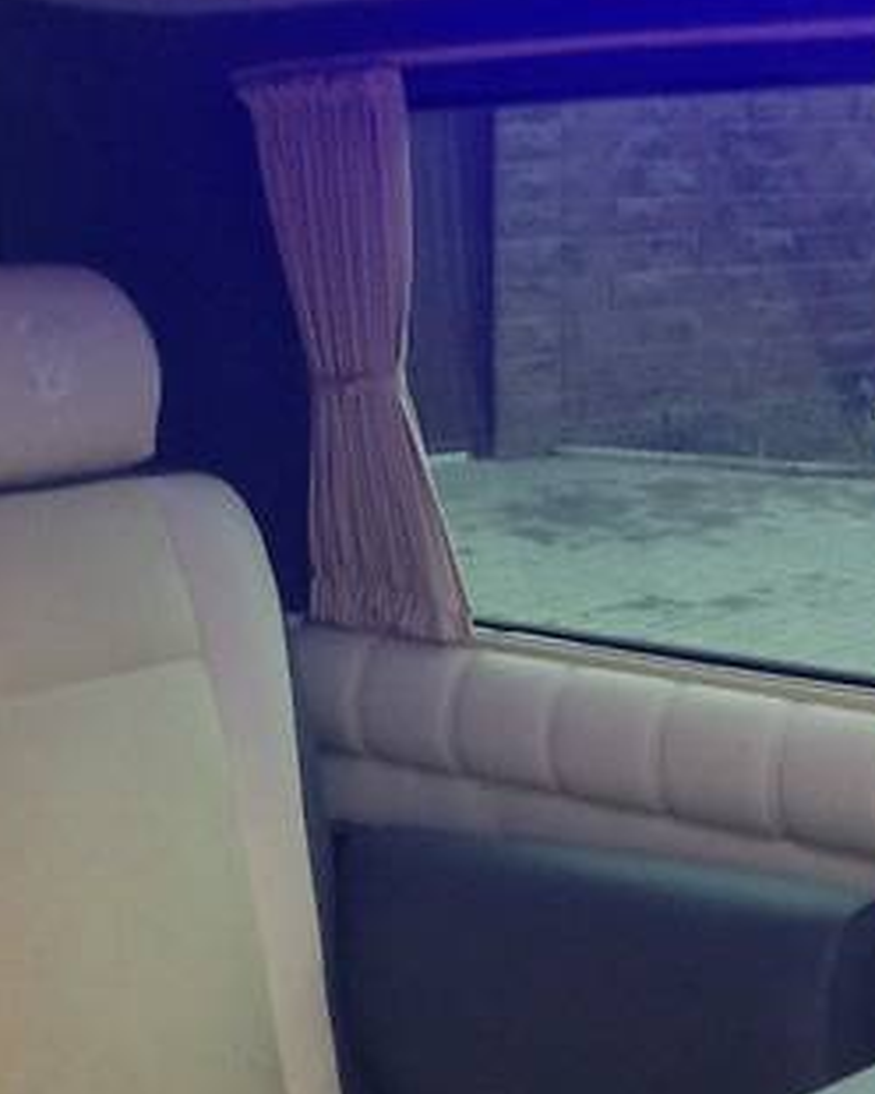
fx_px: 2687
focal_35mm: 83
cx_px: 363
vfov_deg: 22.8
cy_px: 268
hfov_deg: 18.5
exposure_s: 1/20
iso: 125
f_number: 2.4
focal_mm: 4.1
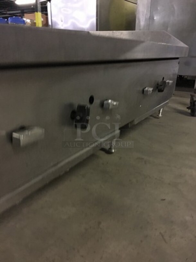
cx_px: 98
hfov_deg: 48.2
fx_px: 219
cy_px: 131
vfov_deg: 61.7
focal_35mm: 29
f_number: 2.2
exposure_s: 1/4
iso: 125
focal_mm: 4.15
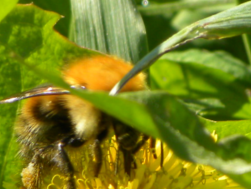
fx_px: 6571
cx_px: 79
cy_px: 124
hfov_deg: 2.2
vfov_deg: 1.6
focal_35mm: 906
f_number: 5
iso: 64
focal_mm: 110.4
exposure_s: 1/190
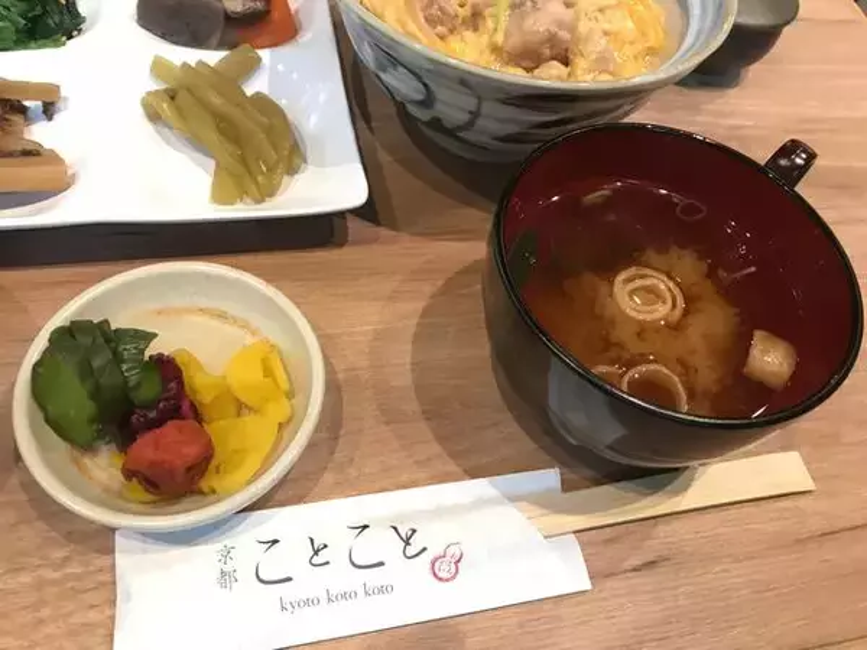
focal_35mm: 28
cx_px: 434
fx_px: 701
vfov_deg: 49.7
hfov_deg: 63.4
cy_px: 325
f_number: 1.8
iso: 50
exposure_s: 1/15
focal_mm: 3.99
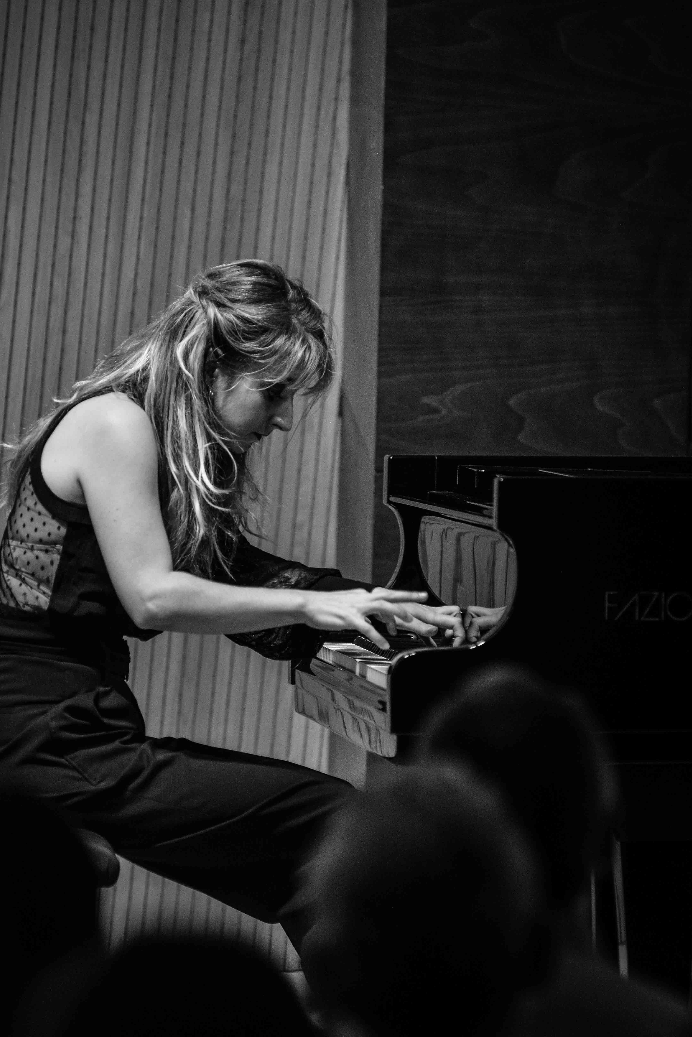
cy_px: 485
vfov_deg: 7.1
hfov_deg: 4.7
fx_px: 8413
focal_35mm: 292
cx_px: 246
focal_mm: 200
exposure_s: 1/320
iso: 1600
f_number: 2.8
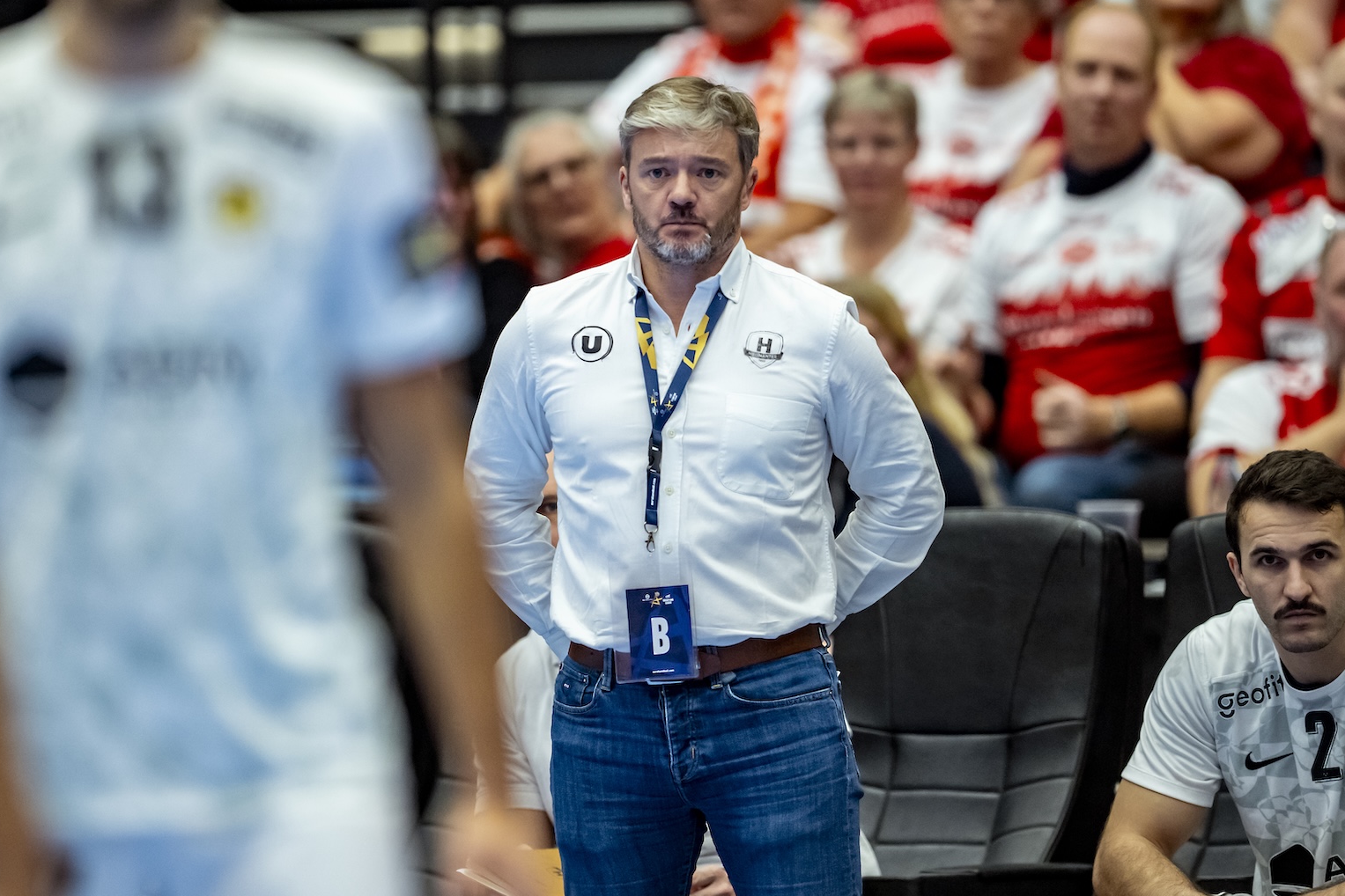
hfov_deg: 3.9
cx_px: 676
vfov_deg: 2.6
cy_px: 342
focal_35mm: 524
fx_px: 19576
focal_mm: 400
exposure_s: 1/1000
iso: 3200
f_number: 2.8
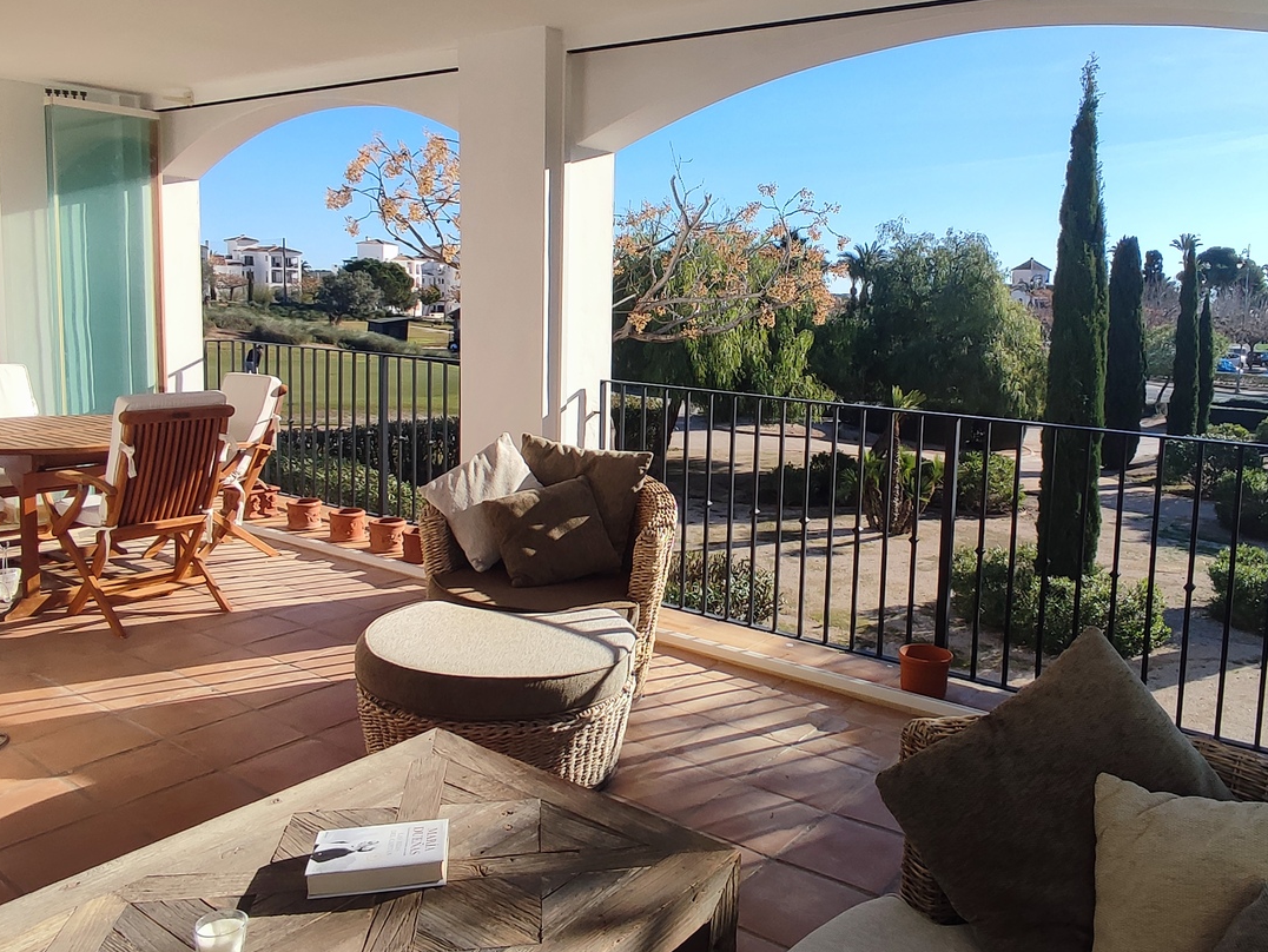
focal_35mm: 19
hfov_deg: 83.9
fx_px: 696
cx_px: 741
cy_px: 425
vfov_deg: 68.5
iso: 50
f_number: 2.2
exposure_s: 1/1106
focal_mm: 1.65
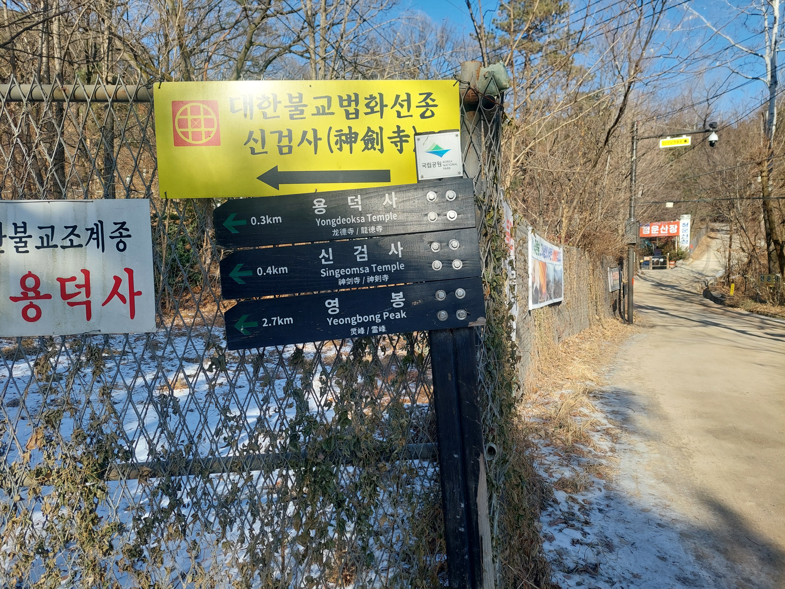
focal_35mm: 25
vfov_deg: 54.9
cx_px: 392
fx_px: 567
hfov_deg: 69.4
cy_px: 294
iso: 40
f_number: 1.8
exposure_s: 1/702
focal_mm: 5.23
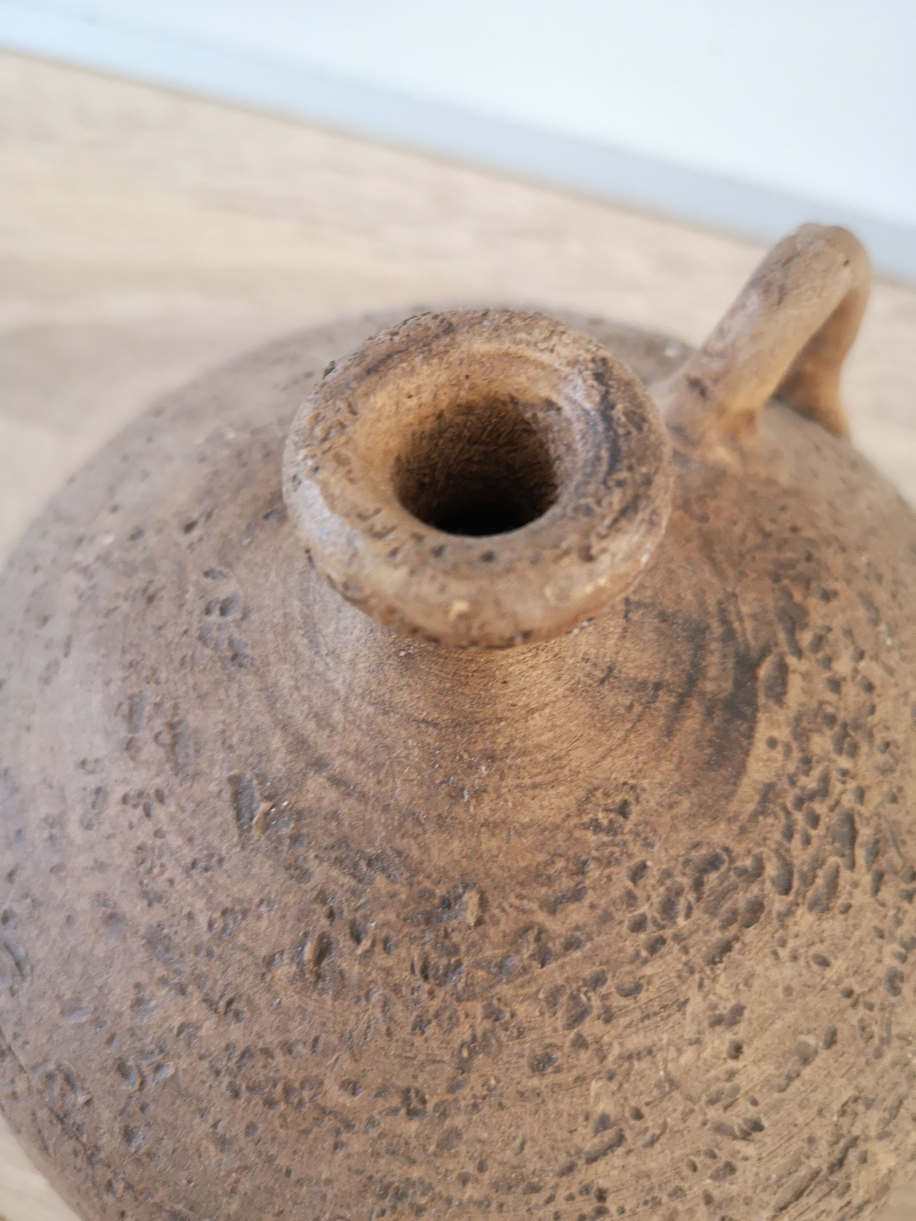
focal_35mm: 27
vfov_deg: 65.3
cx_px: 458
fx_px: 953
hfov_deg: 51.4
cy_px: 610
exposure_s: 1/33.3
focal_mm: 3.95
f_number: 1.8
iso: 320
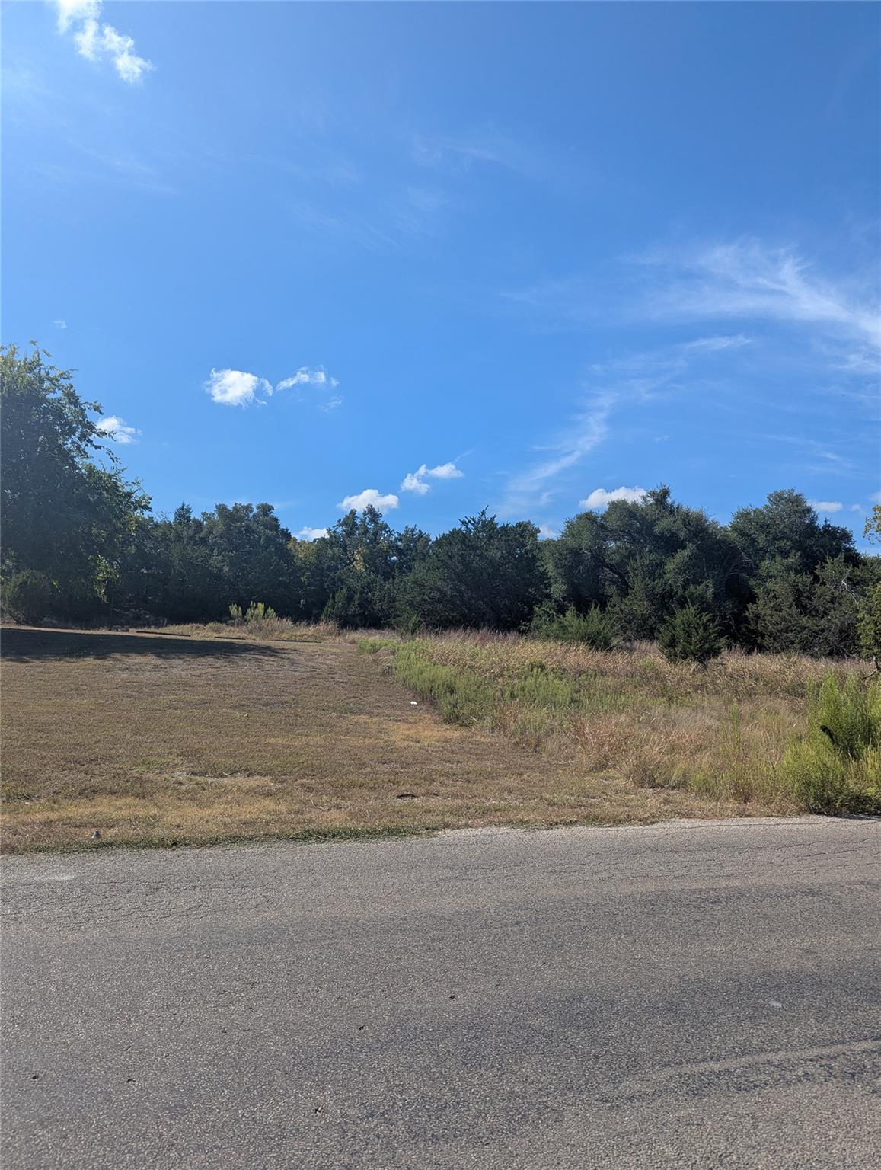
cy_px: 585
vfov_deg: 71.5
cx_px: 440
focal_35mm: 24
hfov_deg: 56.9
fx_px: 812
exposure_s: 1/2262
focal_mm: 6.81
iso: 40
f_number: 1.85
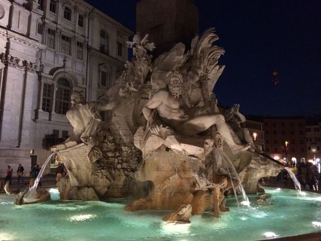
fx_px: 278
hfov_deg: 60.0
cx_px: 160
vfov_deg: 46.8
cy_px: 120
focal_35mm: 30
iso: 500
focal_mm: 4.12
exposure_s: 1/15
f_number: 2.2
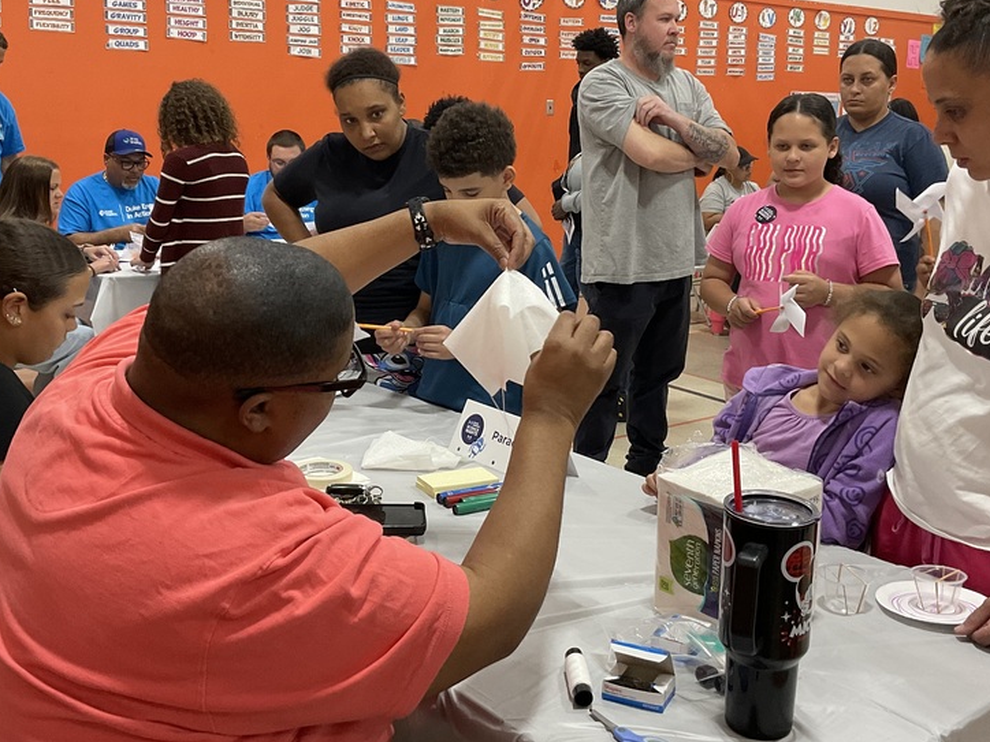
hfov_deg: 45.8
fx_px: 1173
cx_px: 505
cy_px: 286
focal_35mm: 41
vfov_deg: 35.0
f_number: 1.8
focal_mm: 3
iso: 100
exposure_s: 1/59
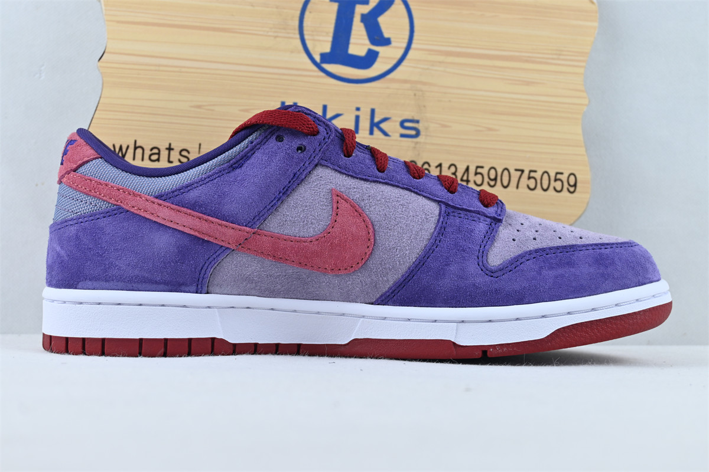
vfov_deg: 25.8
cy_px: 236
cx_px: 354
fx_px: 1034
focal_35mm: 52
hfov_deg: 37.9
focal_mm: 35
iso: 100
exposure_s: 1/50
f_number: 5.3
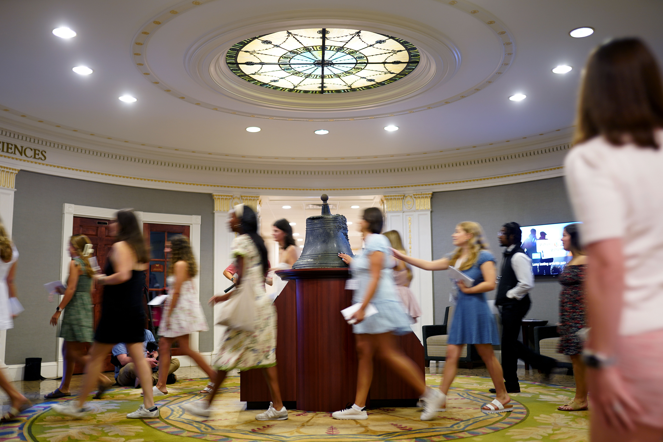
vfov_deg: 37.8
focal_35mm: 35
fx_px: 645
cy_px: 221
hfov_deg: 54.4
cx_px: 332
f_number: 1.6
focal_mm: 35
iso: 200
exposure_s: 1/20
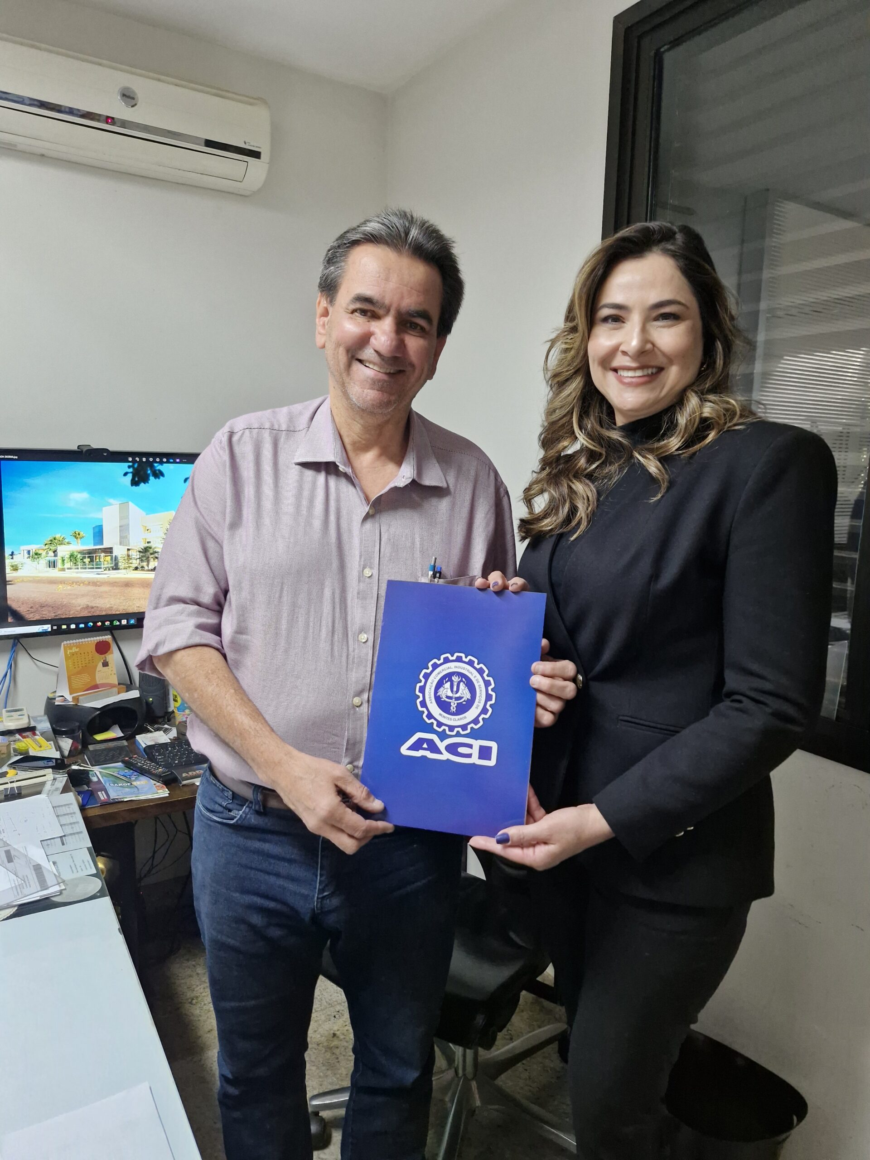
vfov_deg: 73.9
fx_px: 771
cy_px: 580
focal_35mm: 23
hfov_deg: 58.9
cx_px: 435
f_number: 1.8
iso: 640
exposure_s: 1/120
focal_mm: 5.54
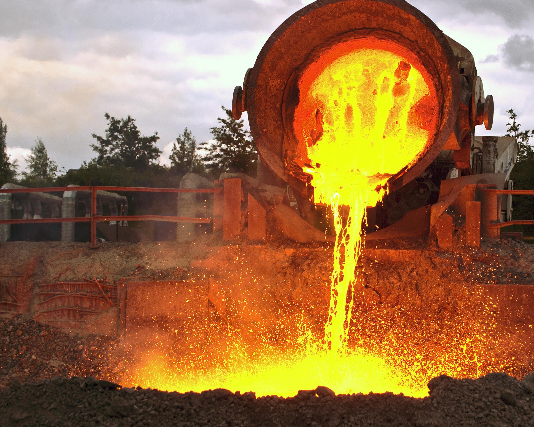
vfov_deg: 12.5
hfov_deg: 15.6
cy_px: 204
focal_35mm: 123
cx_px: 369
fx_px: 1944
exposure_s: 1/1250
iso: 200
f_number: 9
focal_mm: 62
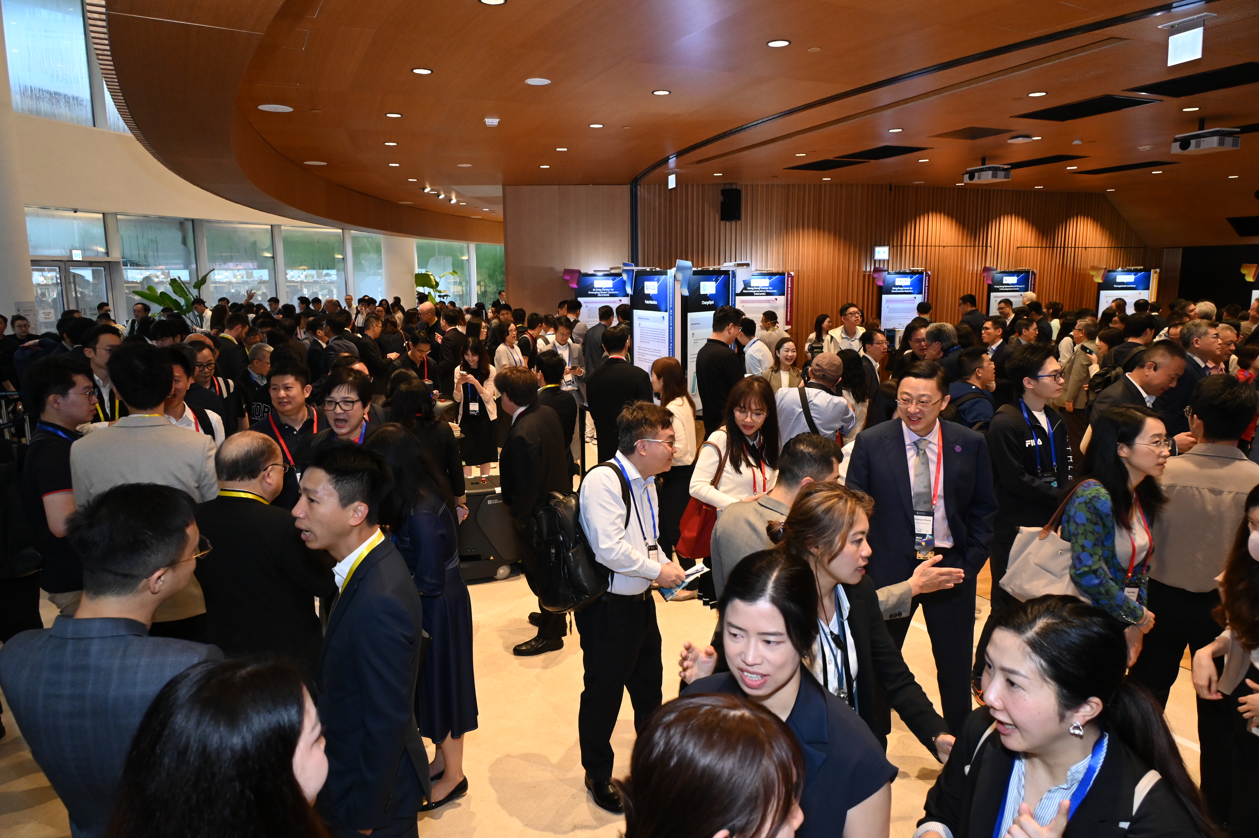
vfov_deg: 53.1
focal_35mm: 24
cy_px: 419
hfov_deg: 73.8
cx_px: 630
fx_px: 839
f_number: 6.3
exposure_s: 1/100
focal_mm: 24
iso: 4000
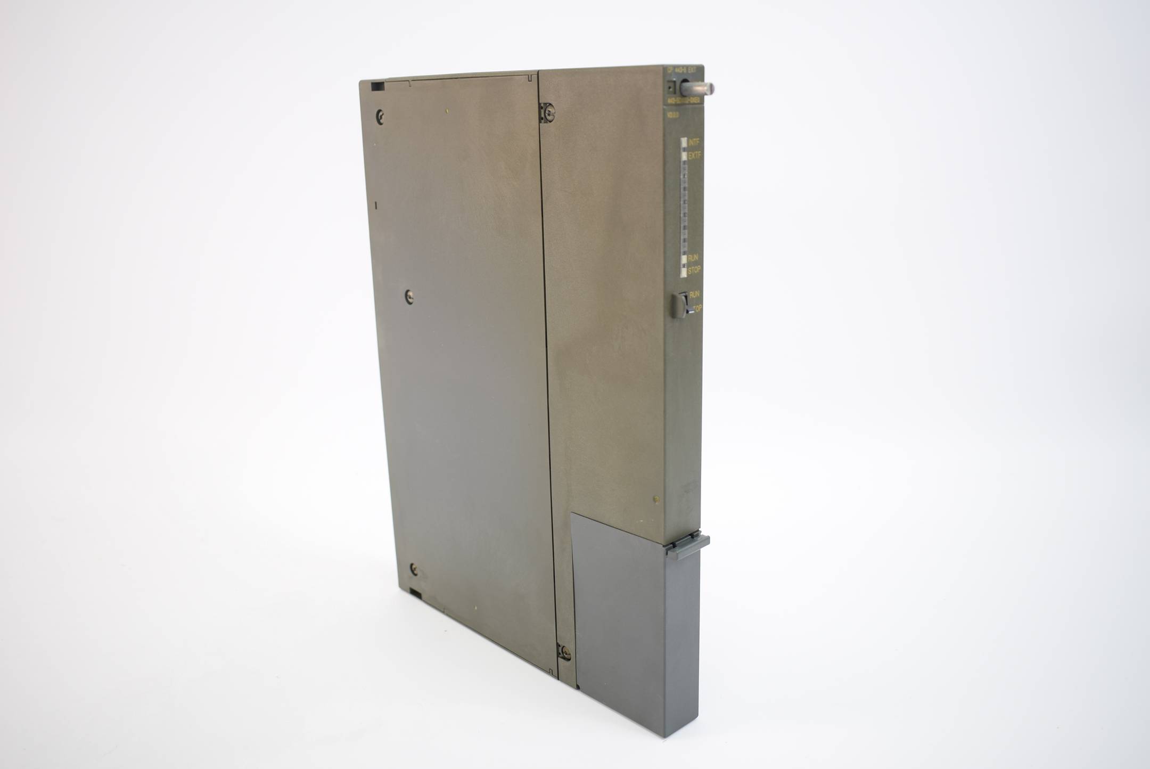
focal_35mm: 32
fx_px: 1007
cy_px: 384
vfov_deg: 41.8
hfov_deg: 59.5
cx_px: 575
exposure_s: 1/30
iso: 100
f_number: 3.8
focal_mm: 21
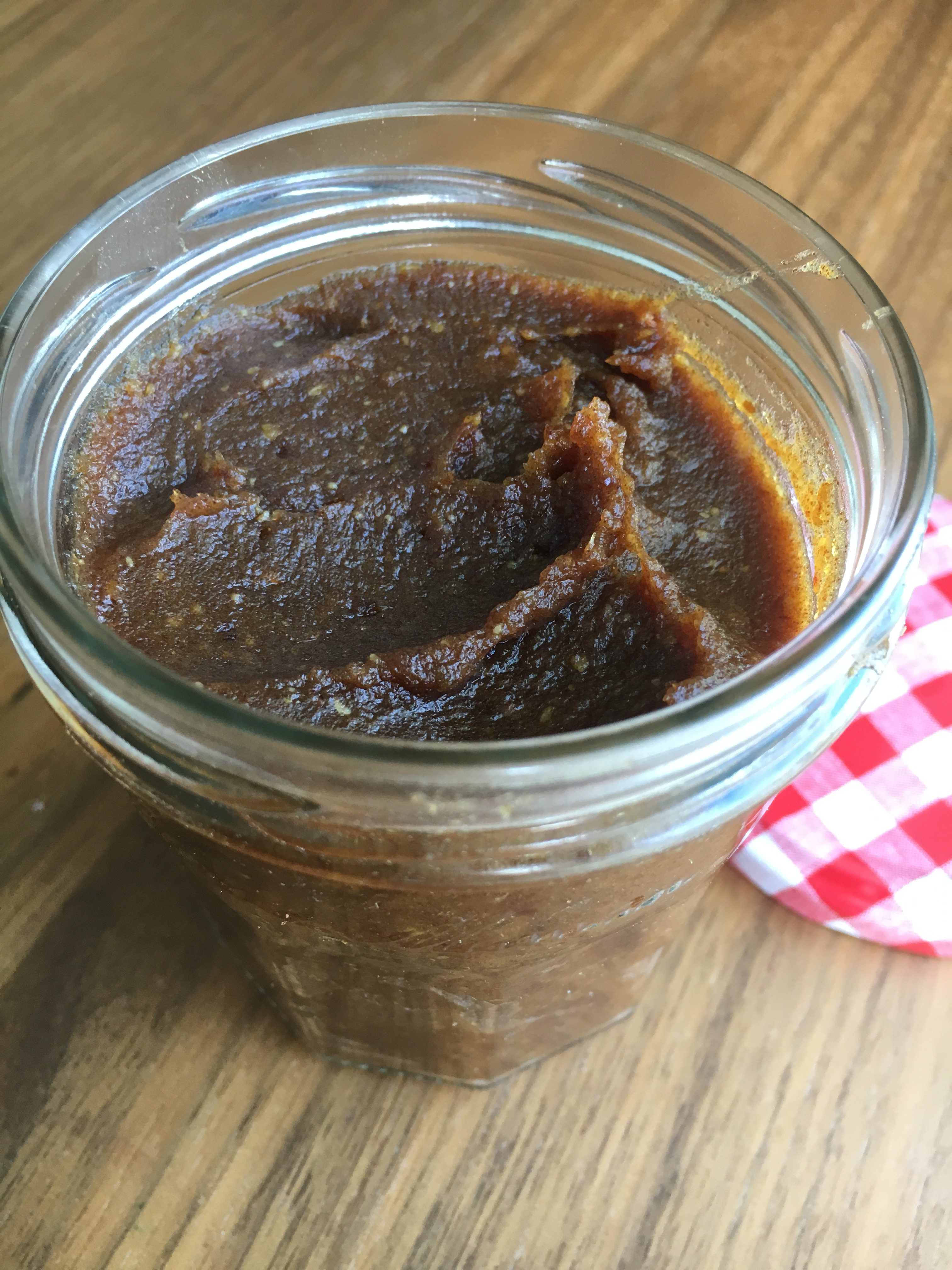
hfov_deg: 48.2
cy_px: 635
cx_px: 476
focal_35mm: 29
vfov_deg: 61.7
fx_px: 1063
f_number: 2.2
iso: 50
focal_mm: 4.15
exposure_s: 1/33
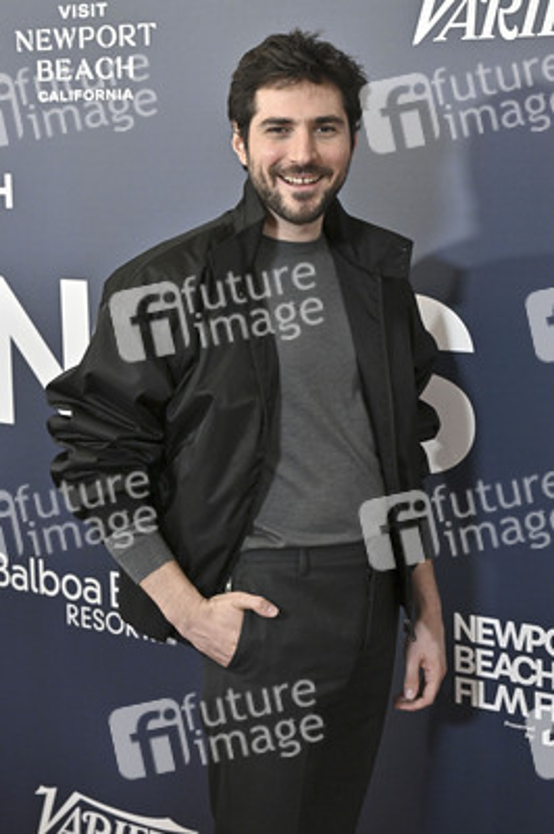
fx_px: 1480
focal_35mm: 64
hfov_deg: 21.2
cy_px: 417
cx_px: 277
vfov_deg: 31.4
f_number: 5.6
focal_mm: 64
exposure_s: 1/320
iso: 2500
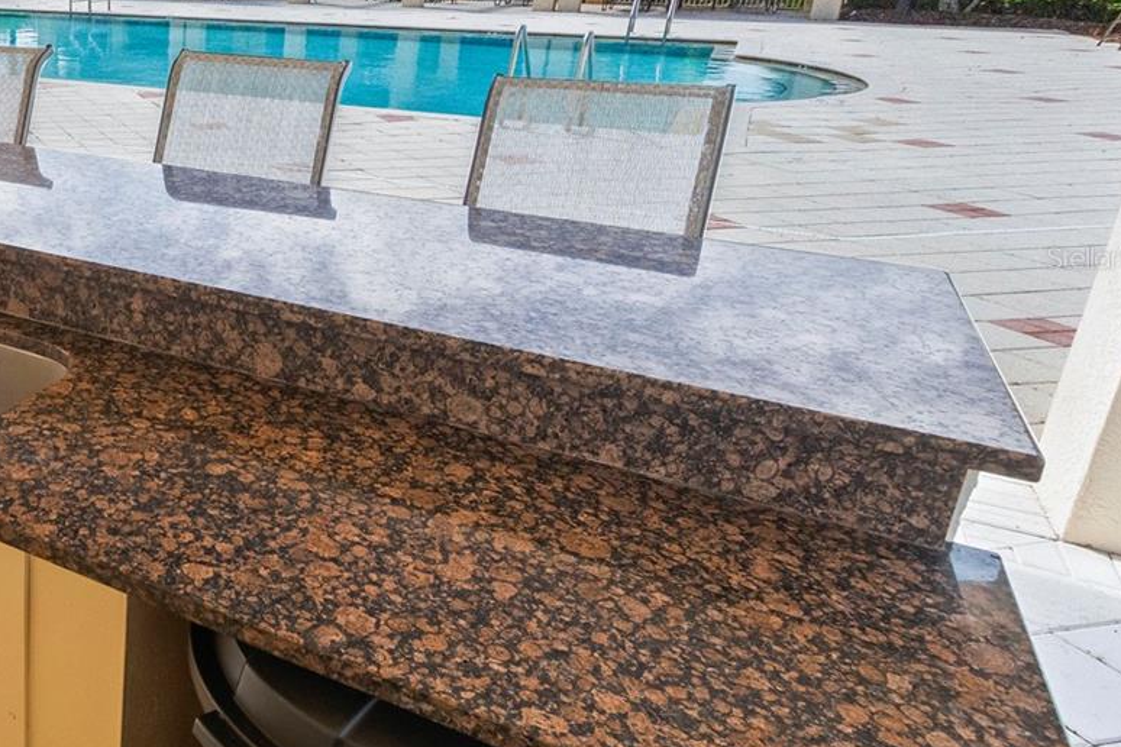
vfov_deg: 41.8
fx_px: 965
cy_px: 258
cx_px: 17
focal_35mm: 31
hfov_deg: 49.9
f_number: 8
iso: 640
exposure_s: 1/100
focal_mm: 10
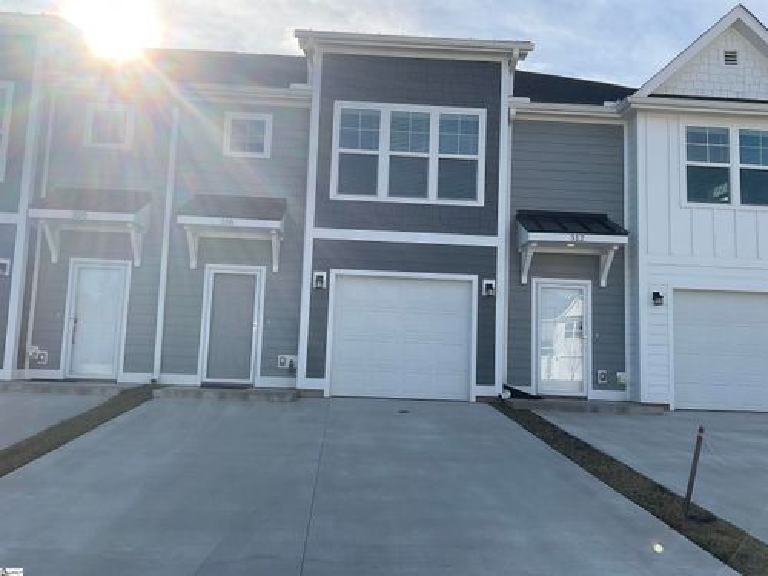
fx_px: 643
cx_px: 384
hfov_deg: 61.7
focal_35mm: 29
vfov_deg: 48.2
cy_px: 288
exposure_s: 1/1786
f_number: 1.8
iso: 16
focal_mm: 3
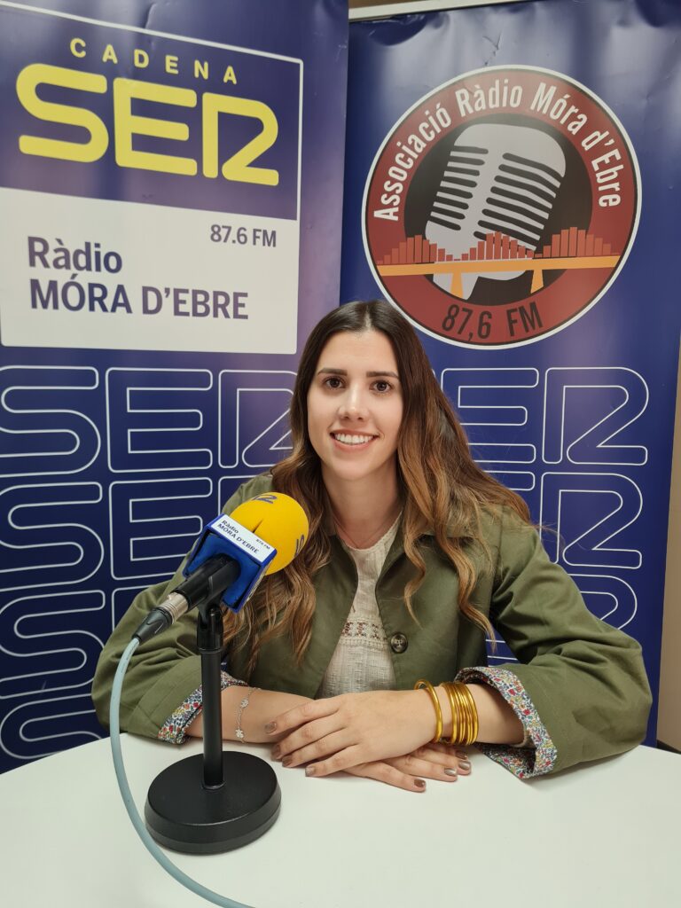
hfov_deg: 53.1
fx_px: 682
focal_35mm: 26
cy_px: 454
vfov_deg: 67.3
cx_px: 340
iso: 100
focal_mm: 5.4
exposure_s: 1/100
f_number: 1.8
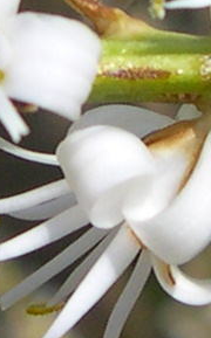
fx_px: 2924
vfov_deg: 6.6
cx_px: 80
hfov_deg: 4.1
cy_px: 54
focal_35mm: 317
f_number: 7.6
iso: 100
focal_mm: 8
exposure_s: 1/149
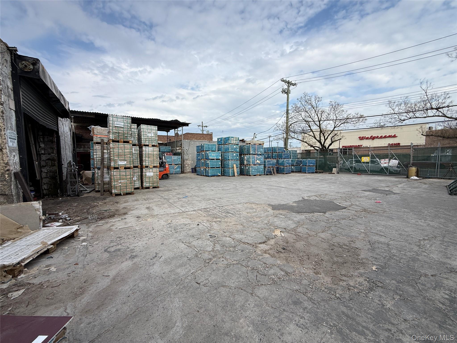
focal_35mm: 14
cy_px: 172
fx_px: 185
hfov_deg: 102.1
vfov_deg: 85.7
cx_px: 228
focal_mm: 2.22
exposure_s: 1/1534
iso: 50
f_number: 2.2
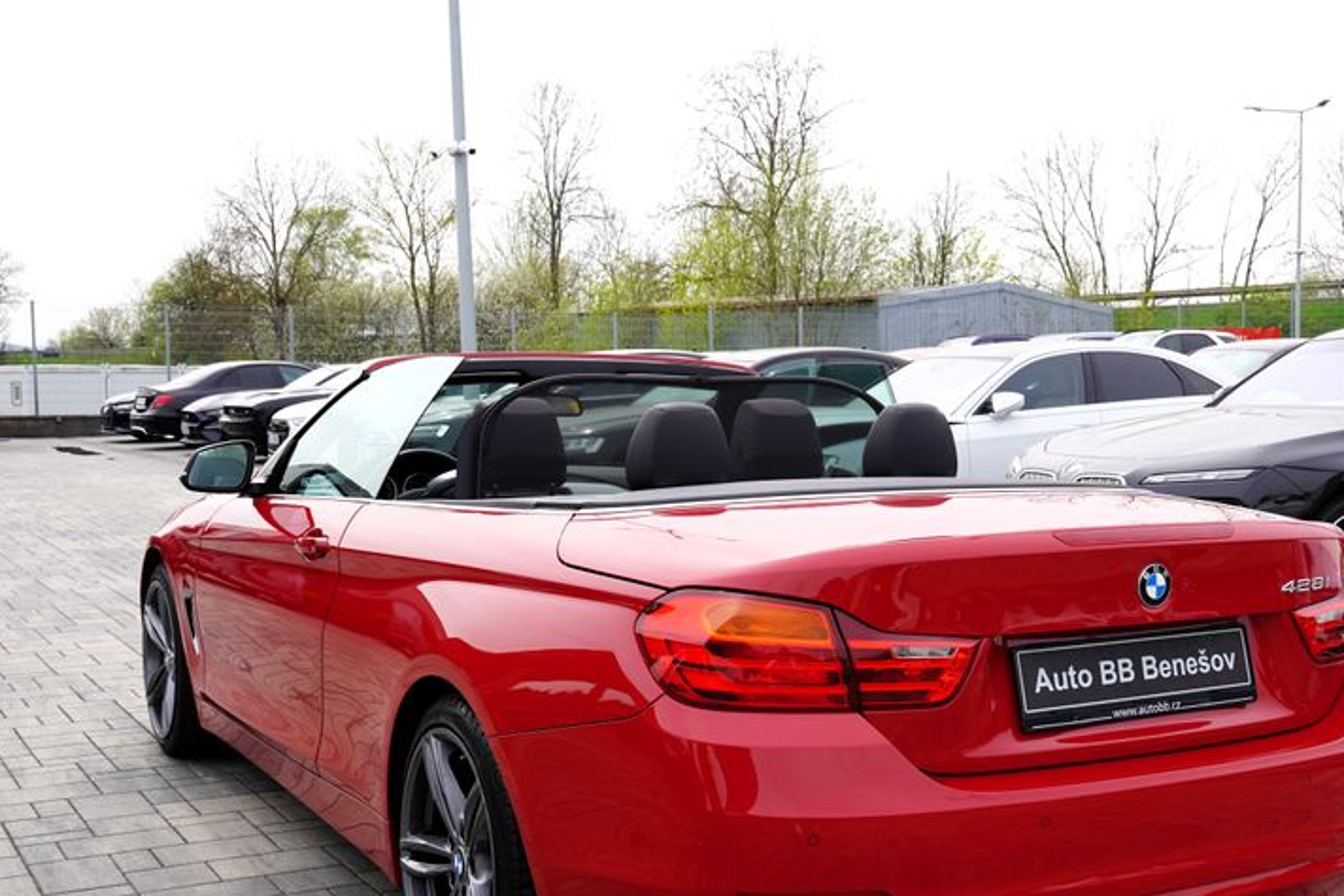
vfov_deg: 29.2
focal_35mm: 46
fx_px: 1718
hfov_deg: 42.5
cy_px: 542
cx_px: 808
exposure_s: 1/125
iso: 100
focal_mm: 32
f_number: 8
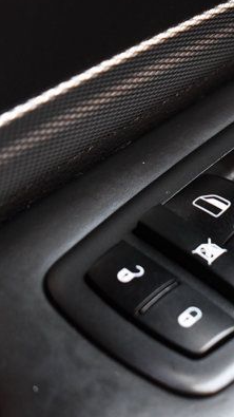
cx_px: 303
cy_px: 195
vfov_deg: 18.3
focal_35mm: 117
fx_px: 1291
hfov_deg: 10.1
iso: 2200
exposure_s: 1/125
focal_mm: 46
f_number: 5.3
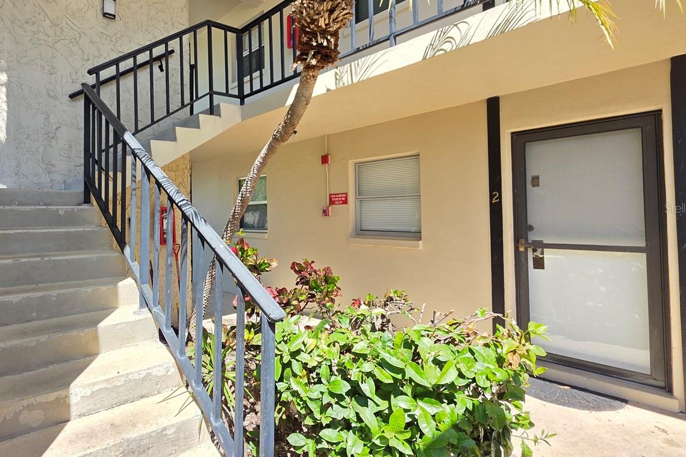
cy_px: 208
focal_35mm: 19
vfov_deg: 64.4
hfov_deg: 84.5
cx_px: 240
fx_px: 362
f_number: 1.9
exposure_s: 1/475
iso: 40
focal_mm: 2.2
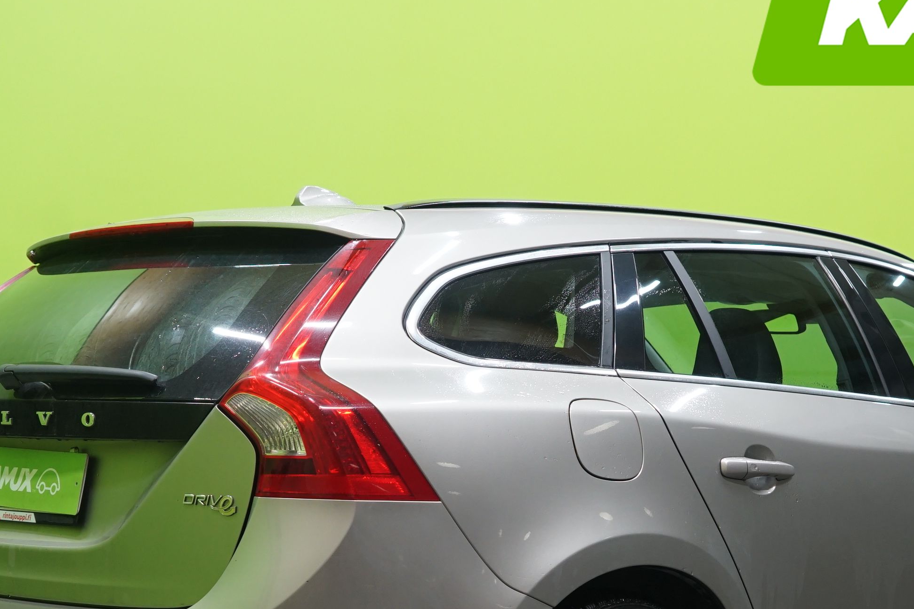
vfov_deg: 18.5
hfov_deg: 27.7
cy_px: 485
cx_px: 519
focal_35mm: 73
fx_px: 1853
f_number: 5
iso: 640
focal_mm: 36
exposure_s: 1/20
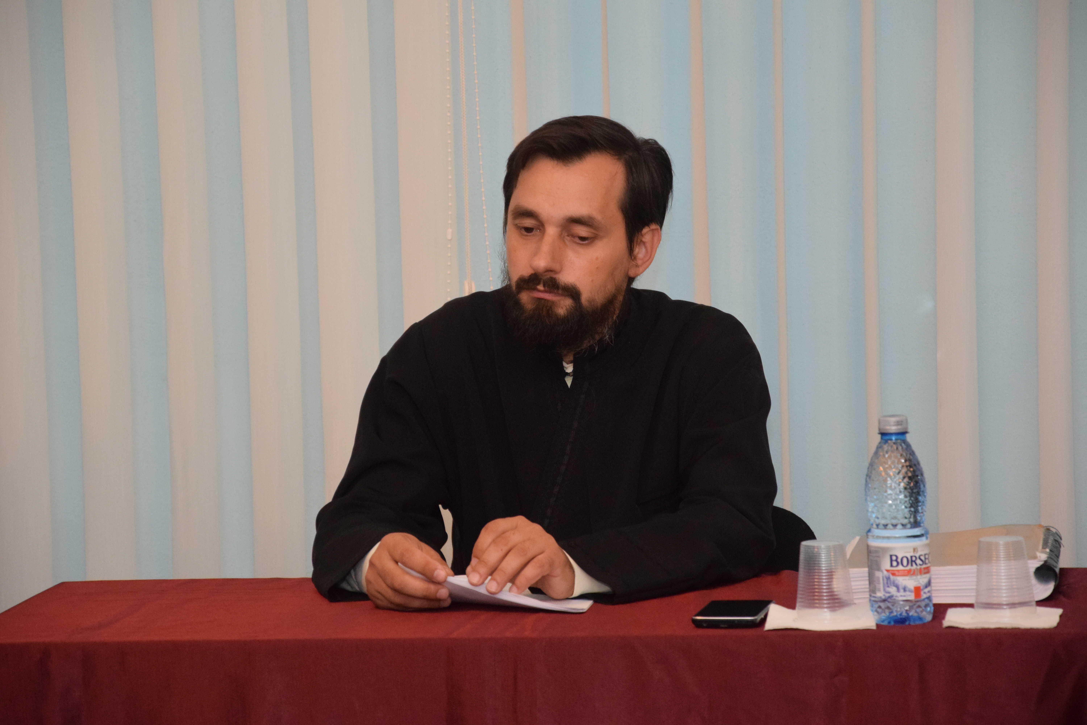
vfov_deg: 8.7
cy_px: 362
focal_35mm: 158
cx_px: 544
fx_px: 4755
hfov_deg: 13.0
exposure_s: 1/100
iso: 2500
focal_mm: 105
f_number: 5.6
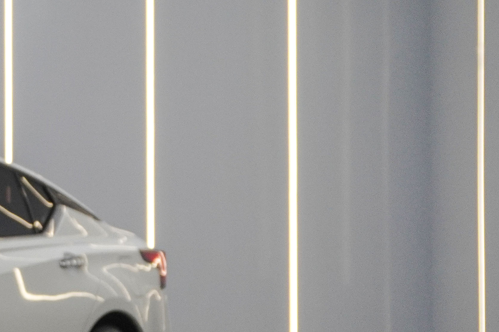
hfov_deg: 13.8
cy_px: 225
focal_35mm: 137
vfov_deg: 10.0
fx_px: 1899
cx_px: -310
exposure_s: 1/80
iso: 500
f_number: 6.3
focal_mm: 26
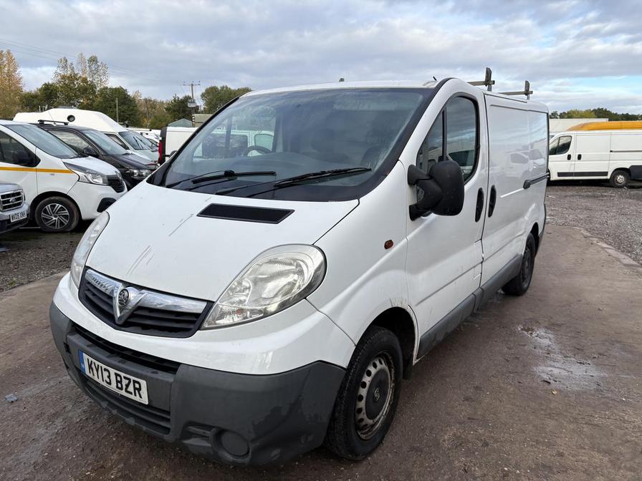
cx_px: 321
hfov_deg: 67.3
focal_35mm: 26
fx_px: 482
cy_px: 240
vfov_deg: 53.1
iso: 50
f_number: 1.6
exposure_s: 1/1175
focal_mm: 5.96
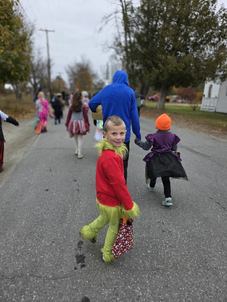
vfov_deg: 73.9
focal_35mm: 23
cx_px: 114
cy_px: 151
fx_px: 201
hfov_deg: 58.9
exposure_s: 1/359
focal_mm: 6.3
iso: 50
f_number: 1.7
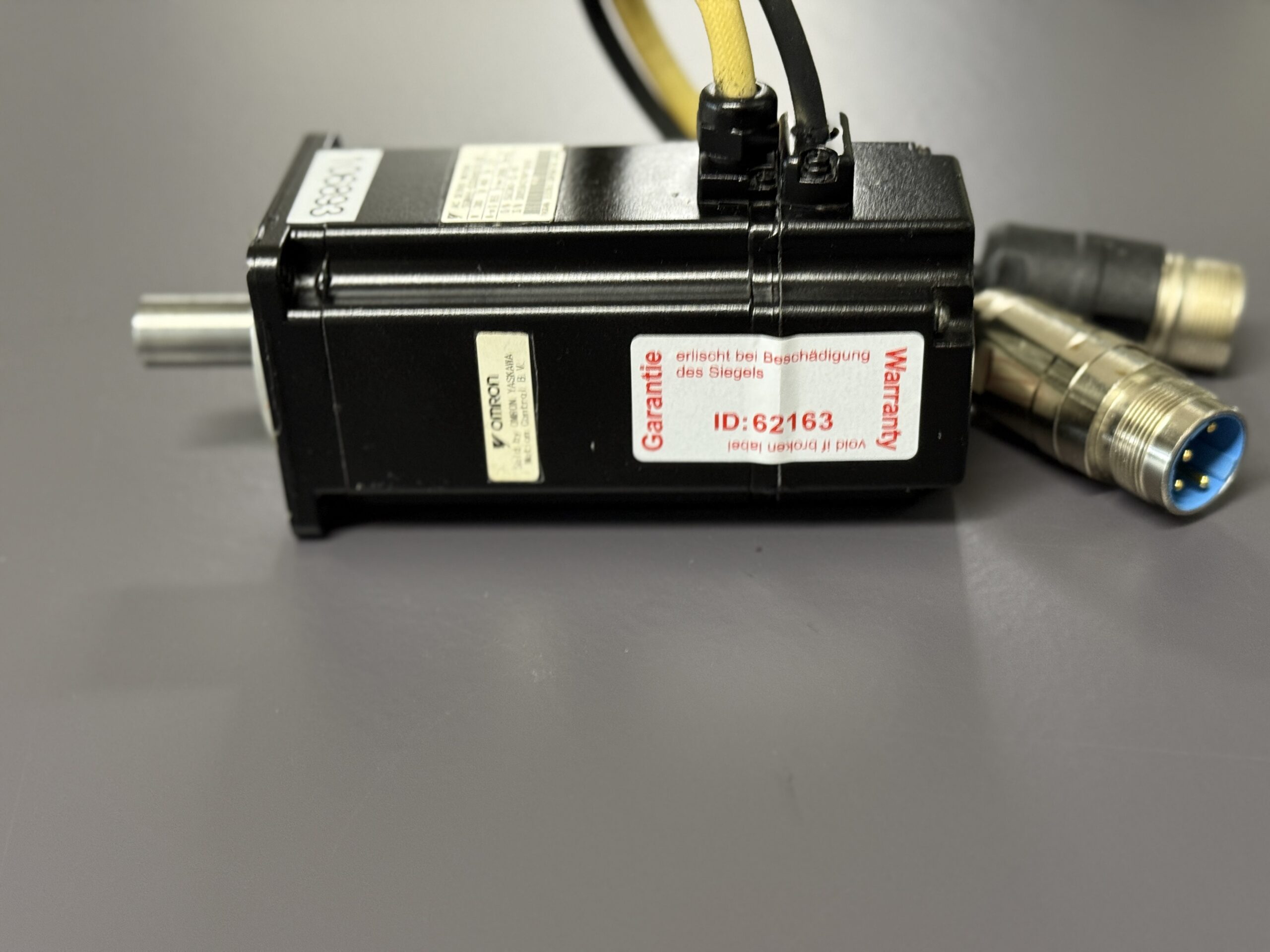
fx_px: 1761
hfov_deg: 39.7
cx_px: 635
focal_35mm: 48
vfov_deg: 30.3
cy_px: 476
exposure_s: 1/33
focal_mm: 6.76
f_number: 1.78
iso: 250
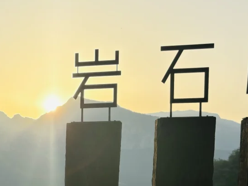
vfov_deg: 20.4
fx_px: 494
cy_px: 197
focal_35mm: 69
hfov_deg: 26.6
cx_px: -2
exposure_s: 1/3106
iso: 50
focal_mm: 5.96
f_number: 1.6
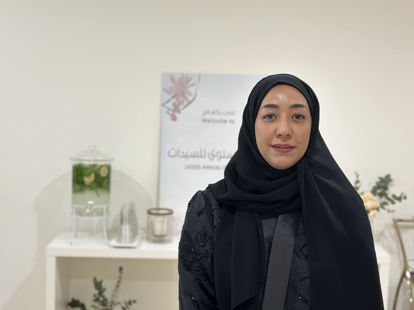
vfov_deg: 29.1
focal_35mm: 50
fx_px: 598
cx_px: 215
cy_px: 156
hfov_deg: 38.2
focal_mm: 6.86
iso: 100
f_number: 1.78
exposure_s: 1/50
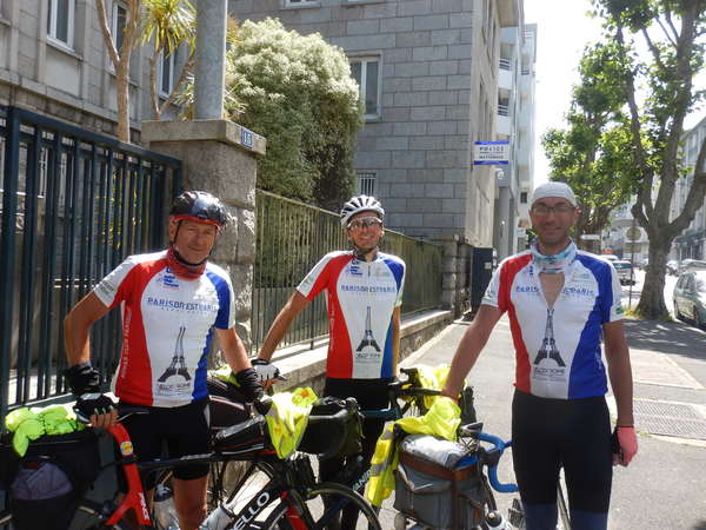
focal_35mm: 31
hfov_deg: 58.4
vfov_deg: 45.4
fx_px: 632
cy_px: 265
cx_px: 353
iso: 125
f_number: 4.2
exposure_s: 1/250
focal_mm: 5.6
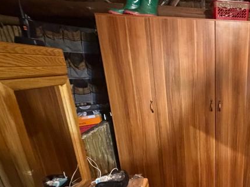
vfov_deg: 52.3
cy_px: 120
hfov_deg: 57.2
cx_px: 228
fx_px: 188
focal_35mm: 26
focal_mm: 2.22
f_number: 2.2
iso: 1600
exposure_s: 1/33
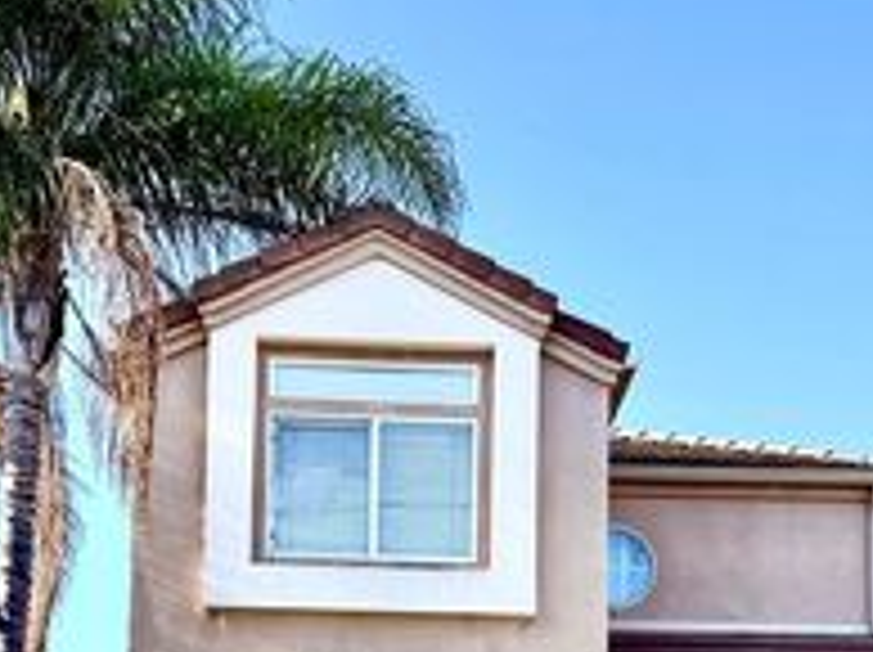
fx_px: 1562
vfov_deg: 21.7
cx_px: 414
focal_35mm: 62
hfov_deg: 31.2
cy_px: 807
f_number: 1.78
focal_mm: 6.76
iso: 80
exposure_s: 1/1949
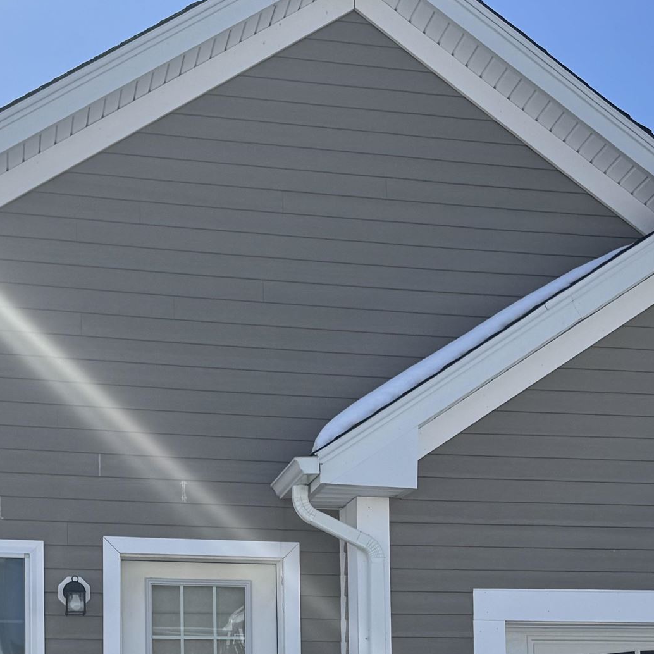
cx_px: 292
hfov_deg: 27.3
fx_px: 1347
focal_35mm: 63
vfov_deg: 25.5
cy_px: 703
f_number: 1.78
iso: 80
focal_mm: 6.76
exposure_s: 1/4950
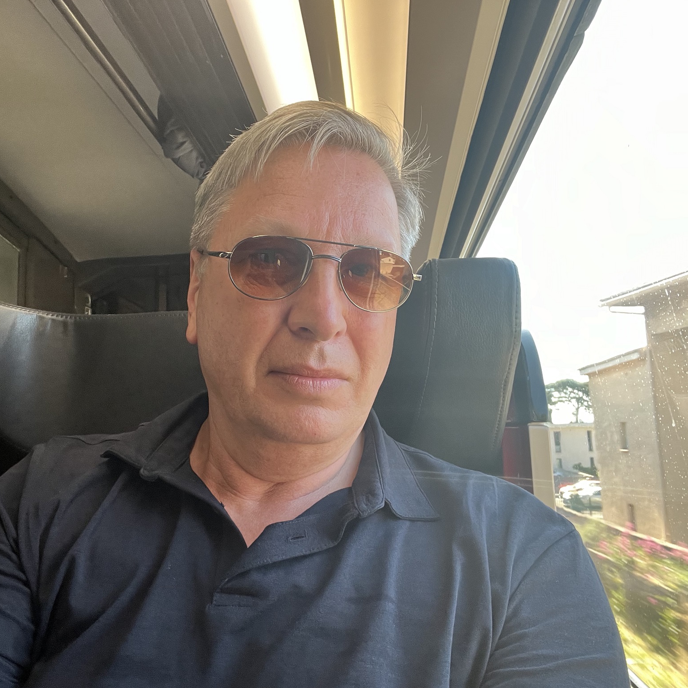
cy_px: 354
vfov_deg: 57.3
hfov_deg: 57.0
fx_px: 630
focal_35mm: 28
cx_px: 284
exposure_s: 1/60
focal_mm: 2.71
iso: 100
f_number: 2.2
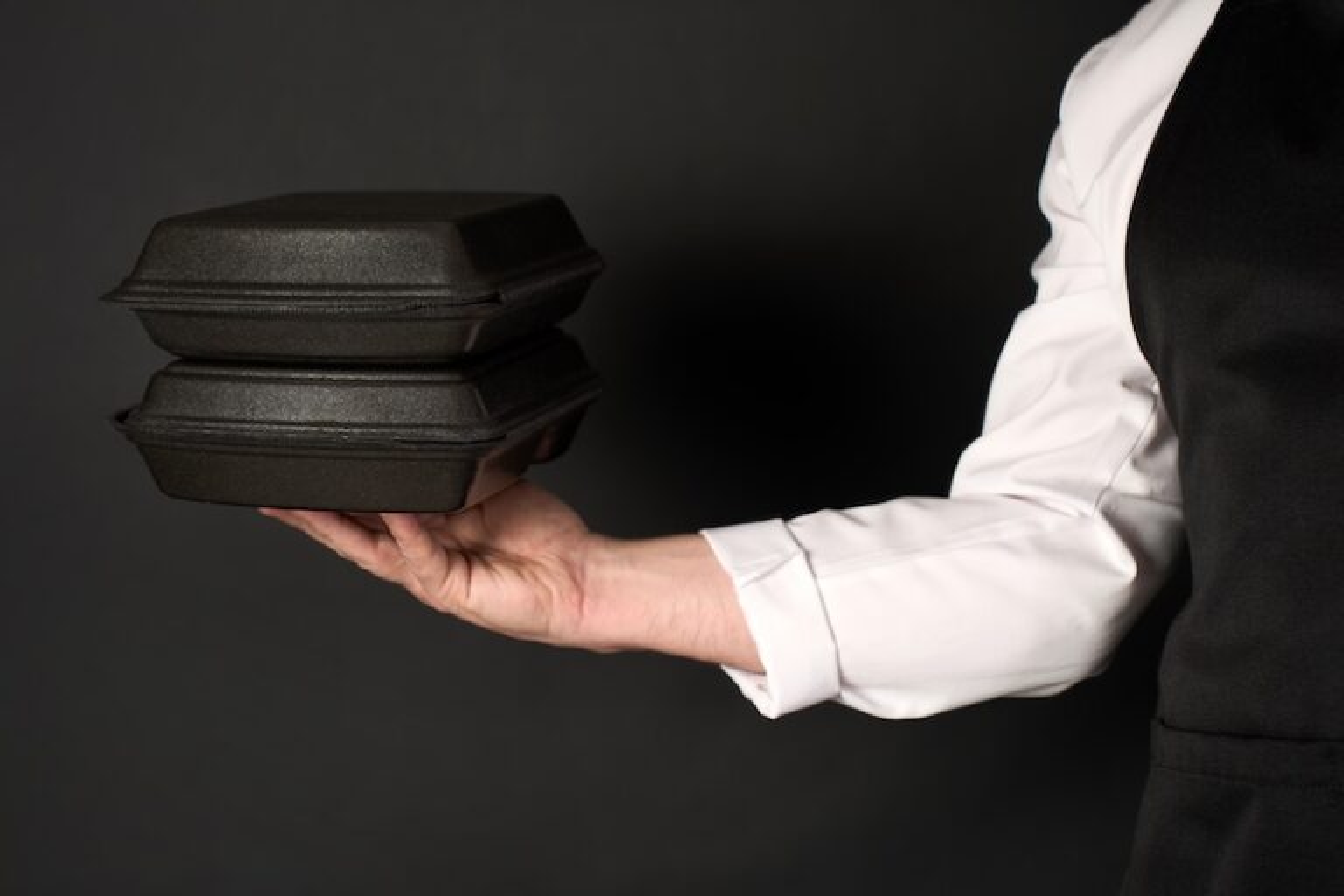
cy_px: 448
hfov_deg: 27.0
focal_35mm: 75
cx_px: 672
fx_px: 2800
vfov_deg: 18.2
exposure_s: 1/80
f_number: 4
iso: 200
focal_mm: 75
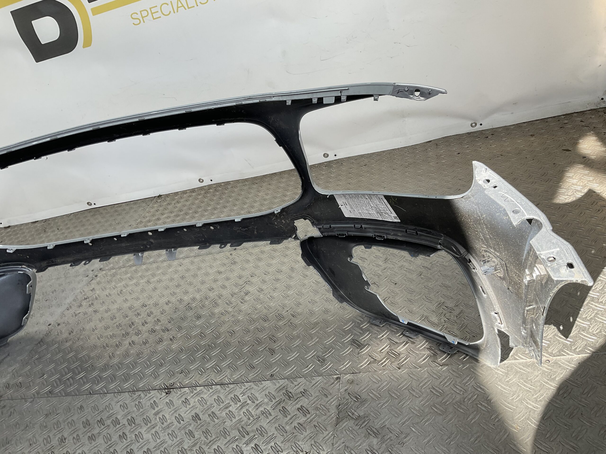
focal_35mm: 29
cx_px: 303
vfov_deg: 48.2
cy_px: 227
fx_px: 508
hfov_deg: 61.7
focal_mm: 3
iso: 16
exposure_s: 1/173
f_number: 1.8
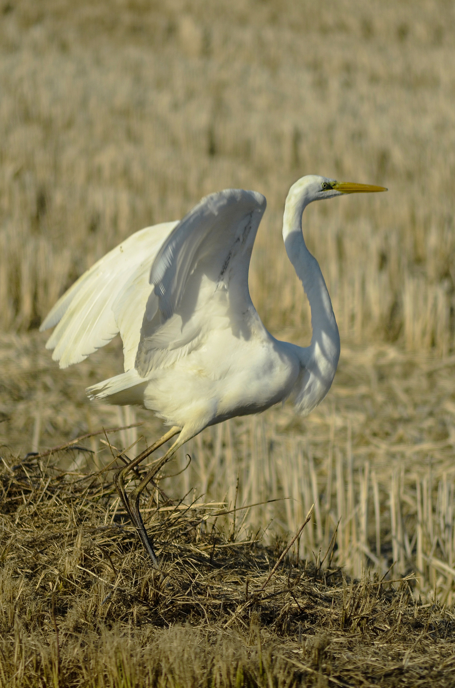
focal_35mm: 360
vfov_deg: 5.7
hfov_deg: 3.8
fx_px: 6857
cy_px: 344
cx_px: 228
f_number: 5.6
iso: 250
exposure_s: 1/1250
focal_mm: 240
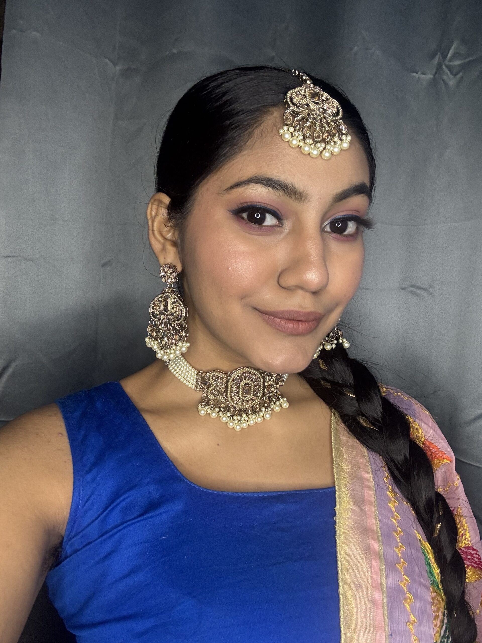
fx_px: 557
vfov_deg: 60.0
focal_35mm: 30
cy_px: 322
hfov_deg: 46.8
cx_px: 241
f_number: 1.9
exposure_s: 1/60
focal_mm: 2.69
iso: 100
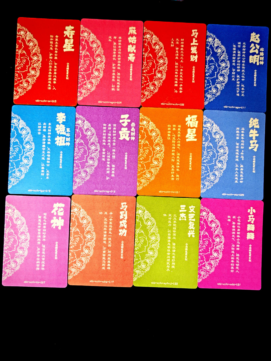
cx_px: 136
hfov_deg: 36.8
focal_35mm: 39
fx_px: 407
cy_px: 180
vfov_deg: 47.9
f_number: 1.9
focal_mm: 6.67
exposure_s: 1/50
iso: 100
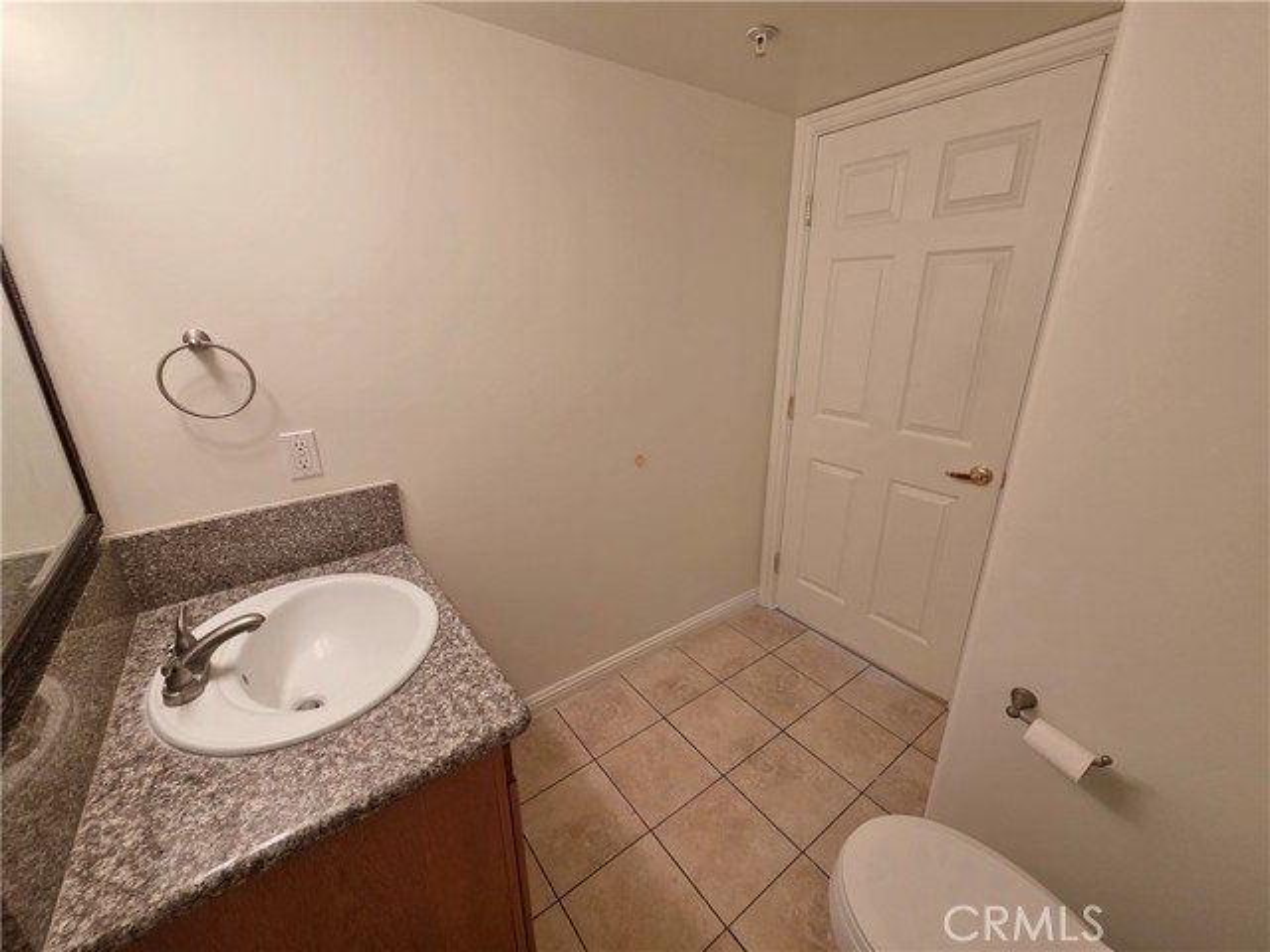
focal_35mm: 13
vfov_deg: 89.9
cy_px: 476
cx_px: 635
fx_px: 477
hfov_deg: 106.2
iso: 160
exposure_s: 1/120
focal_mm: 2.2
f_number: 1.9
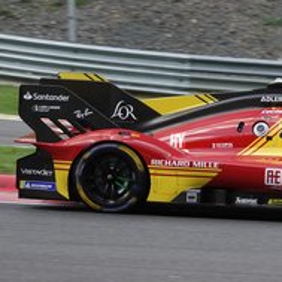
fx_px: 3429
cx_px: 288
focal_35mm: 372
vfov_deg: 4.7
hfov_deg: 4.7
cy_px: 170
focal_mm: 67.46
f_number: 4
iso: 320
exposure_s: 1/800
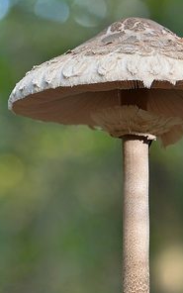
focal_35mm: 325
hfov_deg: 4.0
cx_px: 135
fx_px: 2594
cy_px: 200
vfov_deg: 6.5
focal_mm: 105
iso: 100
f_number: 7.1
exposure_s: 1/3
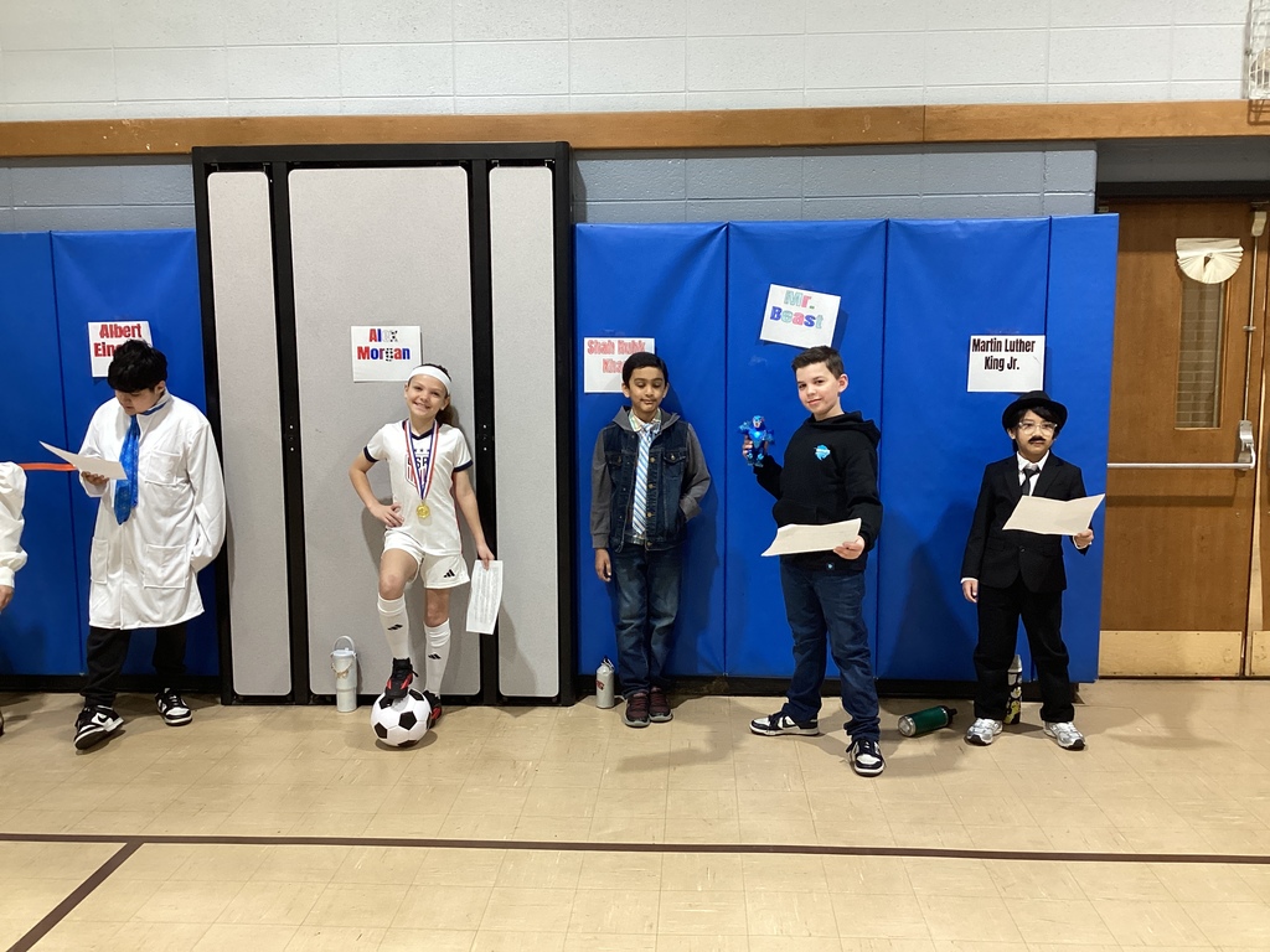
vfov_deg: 45.4
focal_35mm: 31
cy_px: 476
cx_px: 635
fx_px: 1137
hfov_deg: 58.4
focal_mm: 3.3
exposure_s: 1/60
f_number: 2.4
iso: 160
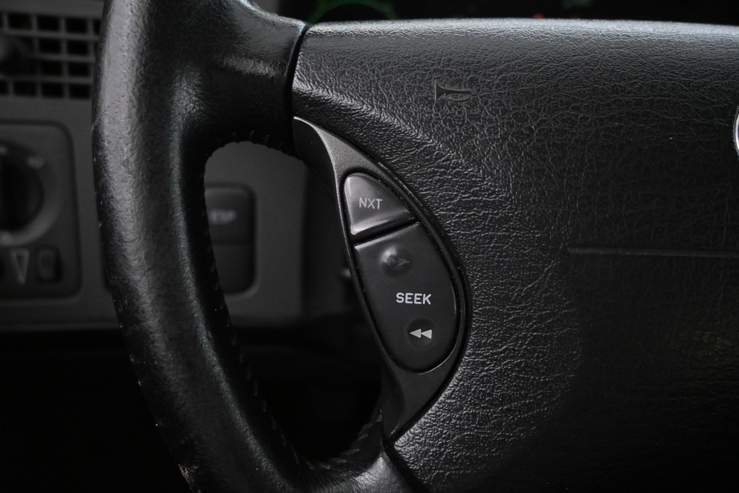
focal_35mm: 29
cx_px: 370
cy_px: 246
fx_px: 600
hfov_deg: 63.2
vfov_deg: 44.6
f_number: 3.8
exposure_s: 1/30
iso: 6400
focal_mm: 19.5
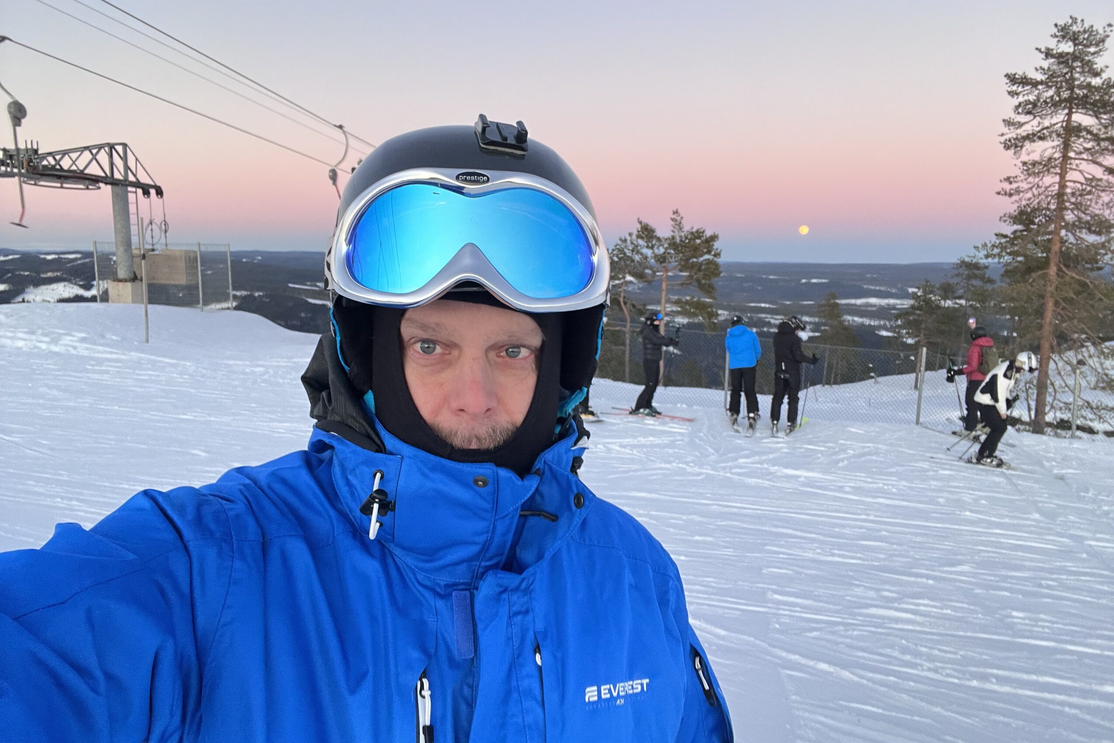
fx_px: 743
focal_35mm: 24
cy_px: 373
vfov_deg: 53.1
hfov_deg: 73.7
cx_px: 556
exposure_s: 1/60
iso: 100
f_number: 2.2
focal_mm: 2.71
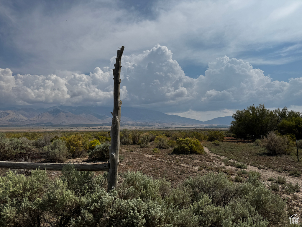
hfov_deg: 71.6
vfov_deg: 56.8
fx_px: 209
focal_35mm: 24
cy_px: 114
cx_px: 151
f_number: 1.78
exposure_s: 1/12346
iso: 80
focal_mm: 6.76
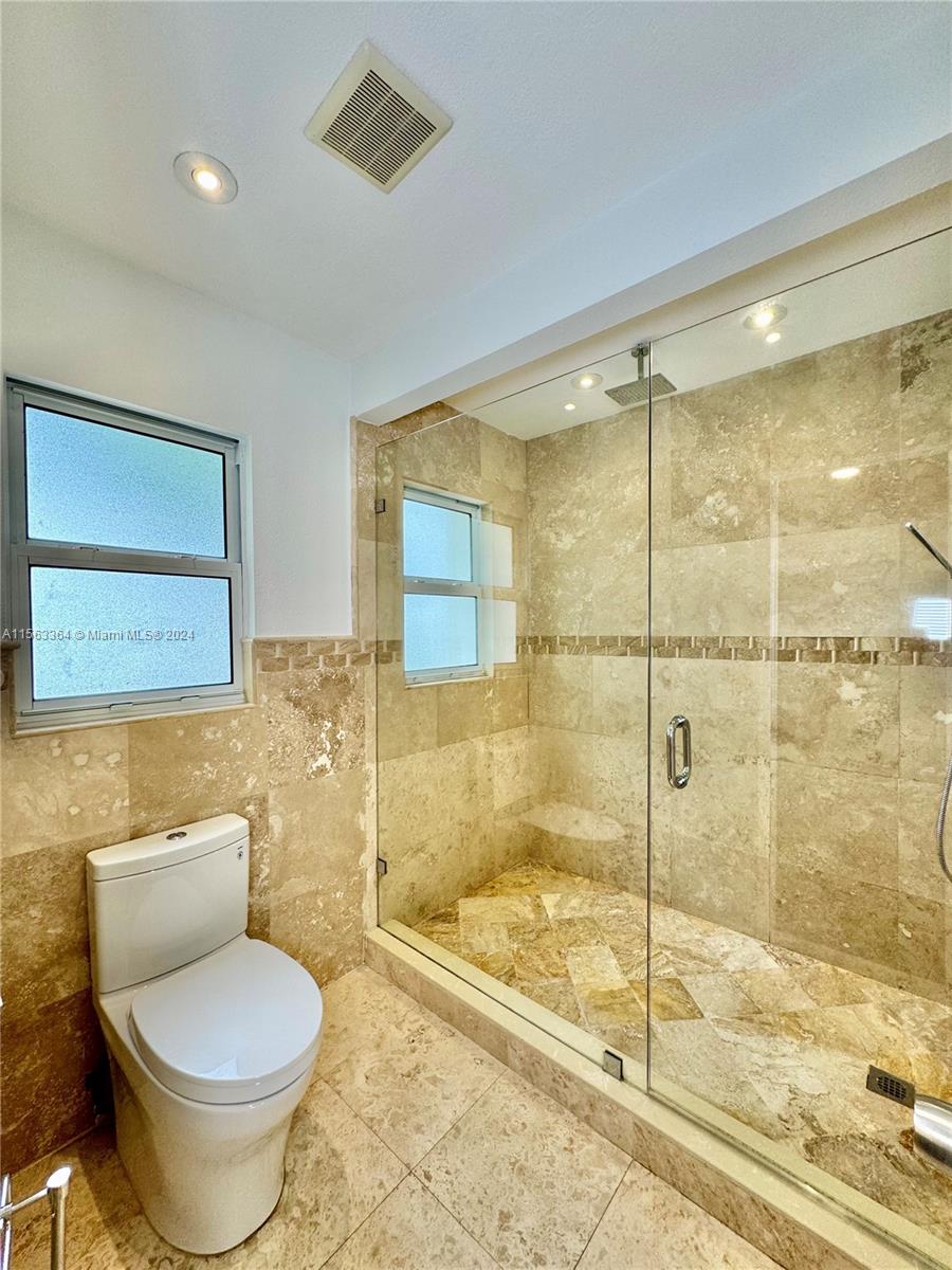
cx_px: 476
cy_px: 635
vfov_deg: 102.1
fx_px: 513
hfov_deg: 85.7
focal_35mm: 14
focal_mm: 2.22
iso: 80
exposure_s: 1/99
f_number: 2.2
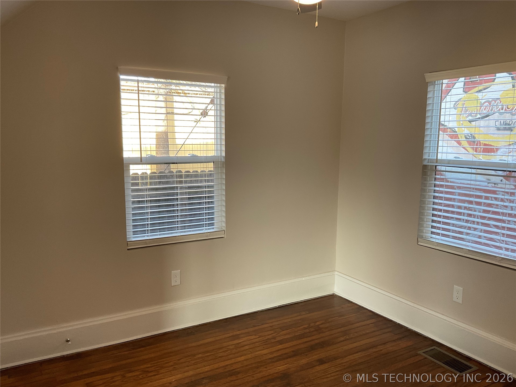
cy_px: 194
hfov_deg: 61.7
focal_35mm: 29
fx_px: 432
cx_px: 258
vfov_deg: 48.2
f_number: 1.8
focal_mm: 3
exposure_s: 1/60
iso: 50
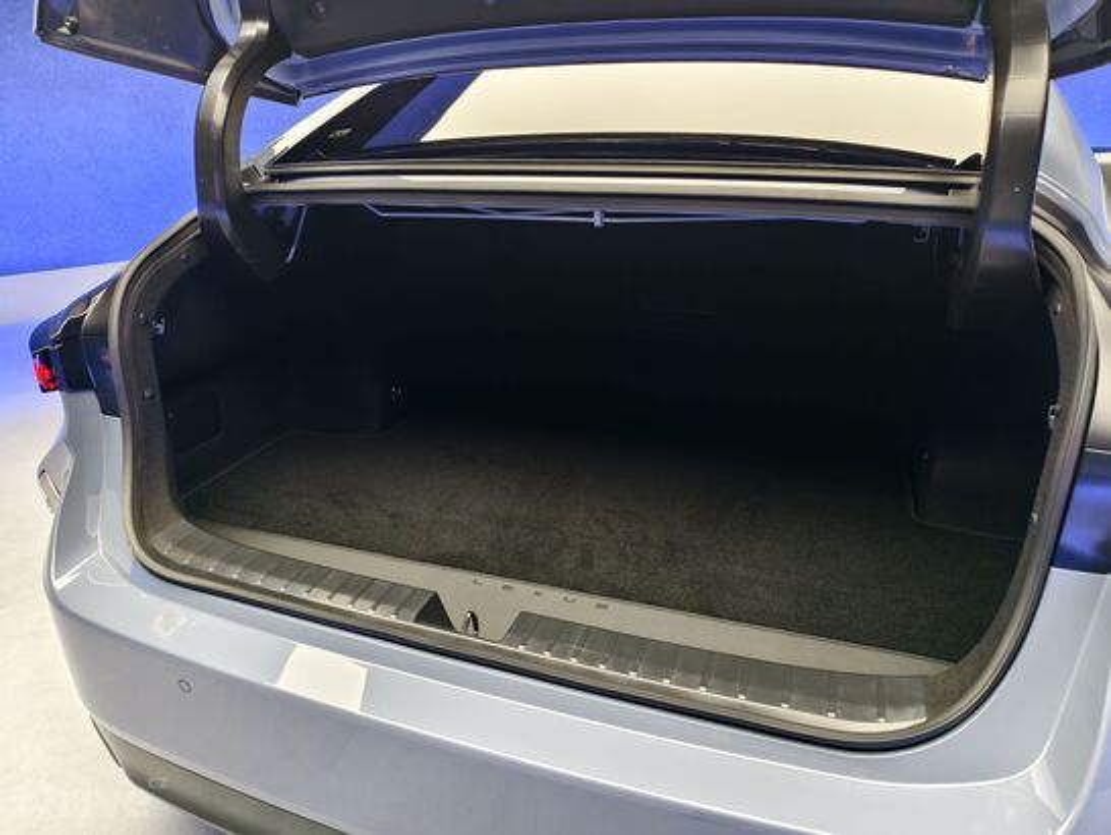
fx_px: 739
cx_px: 556
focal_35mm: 23
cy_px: 418
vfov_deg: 58.9
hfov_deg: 73.9
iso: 378
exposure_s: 1/50
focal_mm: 6.54
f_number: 1.57
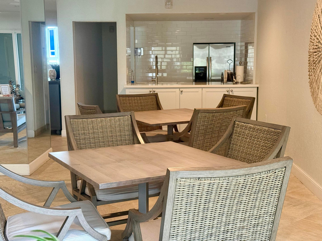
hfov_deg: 39.7
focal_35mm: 48
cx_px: 161
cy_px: 120
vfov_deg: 30.3
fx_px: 446
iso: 250
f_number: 1.78
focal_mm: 6.76
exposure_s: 1/40
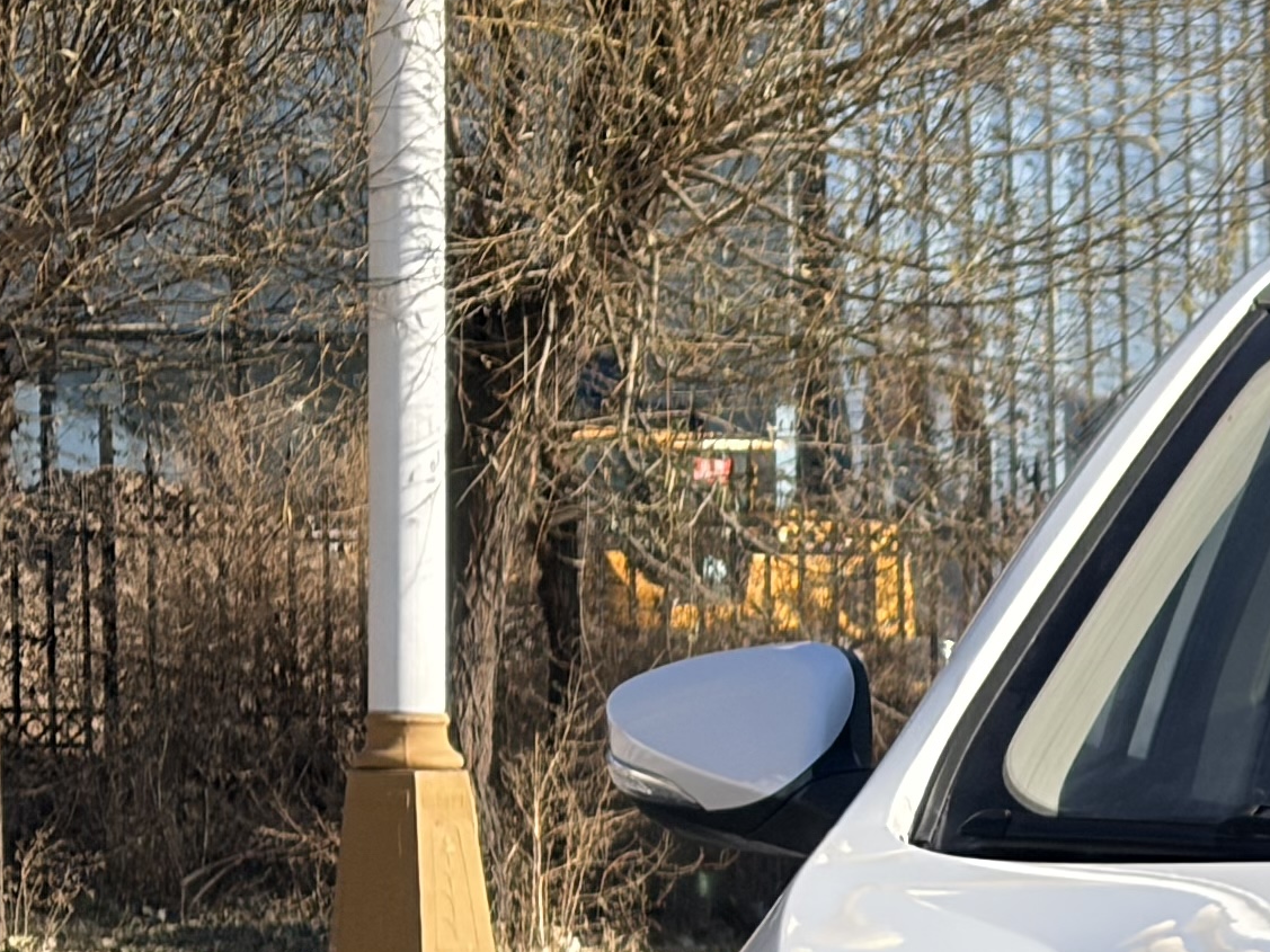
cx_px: 2039
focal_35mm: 186
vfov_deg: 7.9
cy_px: 1210
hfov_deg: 10.2
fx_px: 6823
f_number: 1.6
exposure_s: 1/4065
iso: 40
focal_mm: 5.96
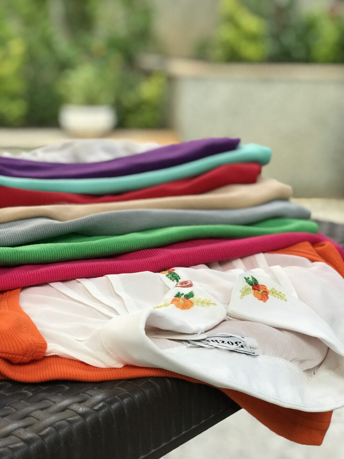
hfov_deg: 25.7
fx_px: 755
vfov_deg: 33.8
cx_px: 172
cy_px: 230
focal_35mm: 57
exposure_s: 1/50
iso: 50
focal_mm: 6.6
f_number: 2.8
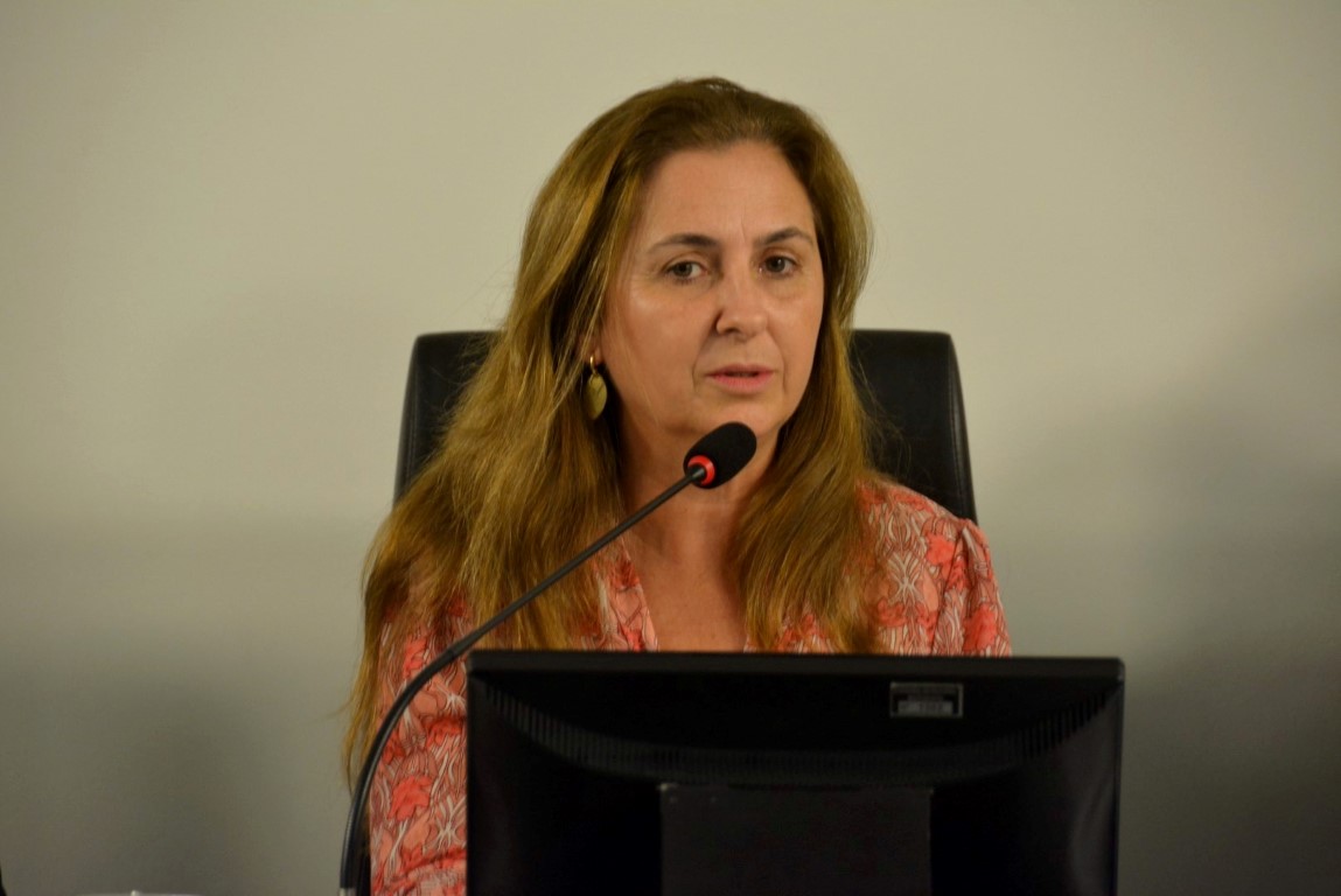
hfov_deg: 6.9
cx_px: 670
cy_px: 448
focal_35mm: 300
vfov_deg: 4.6
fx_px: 11183
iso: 1250
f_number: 5.6
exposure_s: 1/125
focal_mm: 200
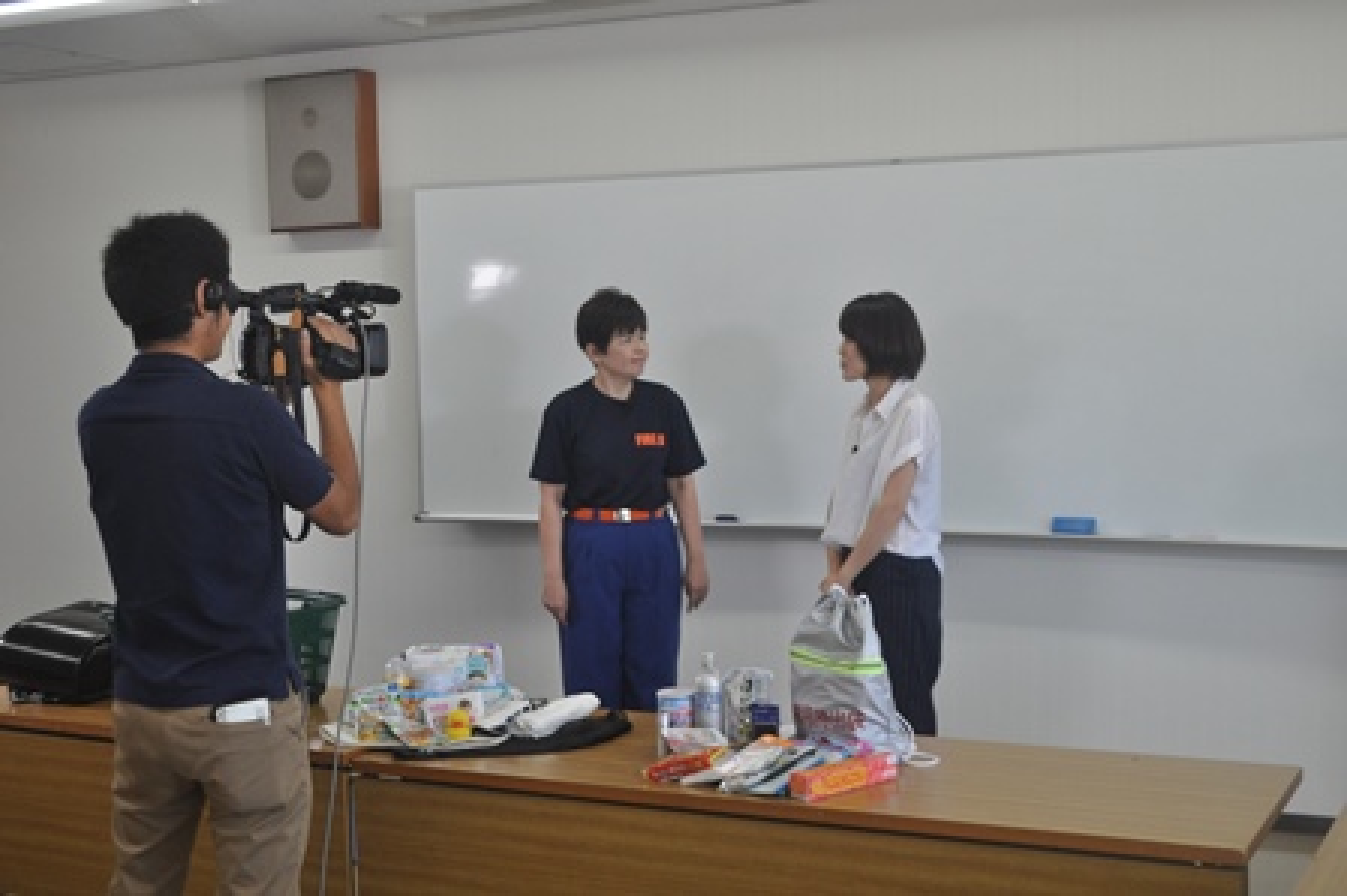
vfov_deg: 28.0
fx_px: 1795
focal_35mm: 48
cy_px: 448
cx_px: 674
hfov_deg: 41.1
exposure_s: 1/250
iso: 800
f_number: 7.1
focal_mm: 32
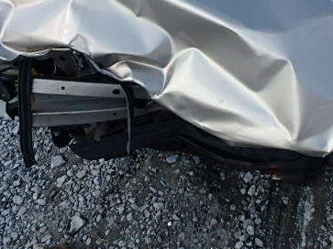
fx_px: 356
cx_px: 218
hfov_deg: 49.4
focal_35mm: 37
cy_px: 57
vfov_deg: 37.5
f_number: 3.5
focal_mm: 3.7
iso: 125
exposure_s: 1/800
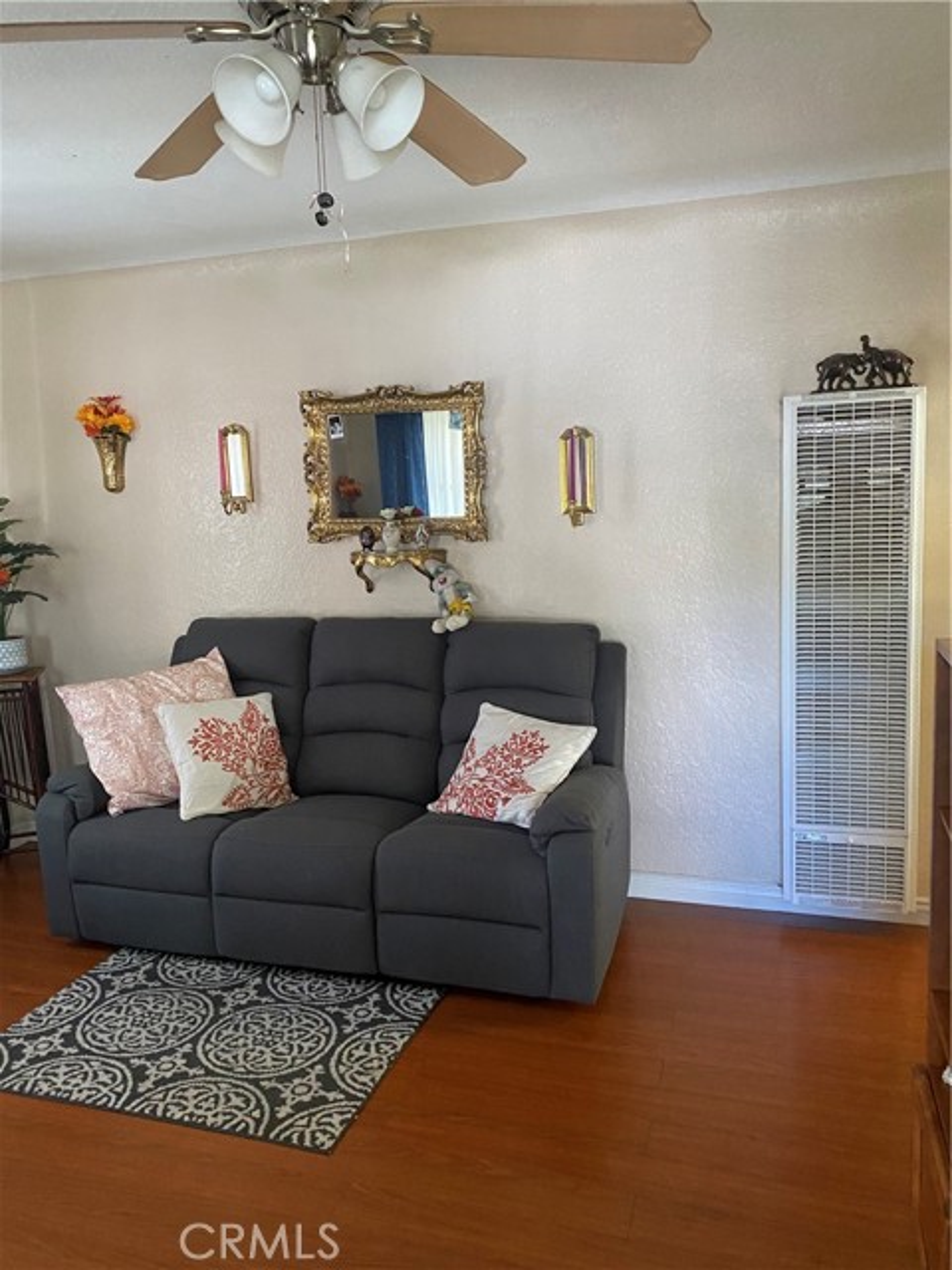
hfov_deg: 53.1
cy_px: 635
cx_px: 476
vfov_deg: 67.3
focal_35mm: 26
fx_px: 953
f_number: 1.8
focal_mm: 4.25
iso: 500
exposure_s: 1/56
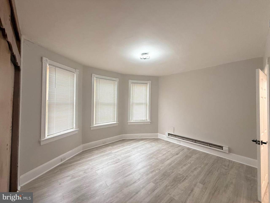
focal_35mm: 14
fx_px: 109
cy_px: 102
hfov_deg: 102.1
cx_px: 135
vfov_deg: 85.7
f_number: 2.2
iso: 125
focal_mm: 2.22
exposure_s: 1/99
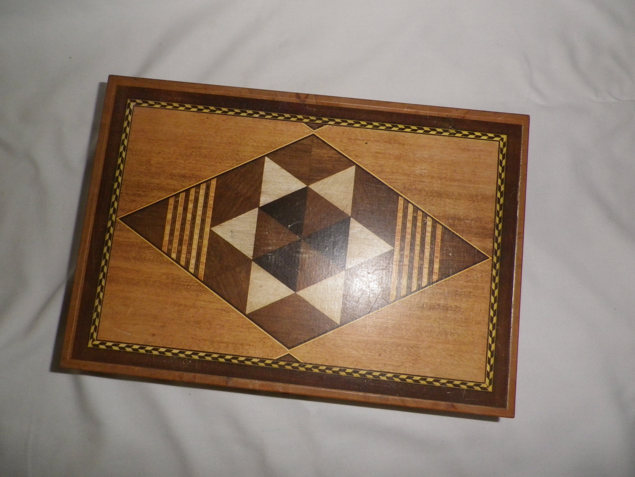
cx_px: 318
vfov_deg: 54.9
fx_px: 459
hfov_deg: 69.4
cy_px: 238
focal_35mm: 25
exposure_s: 1/50
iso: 200
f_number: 3.5
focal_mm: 4.5
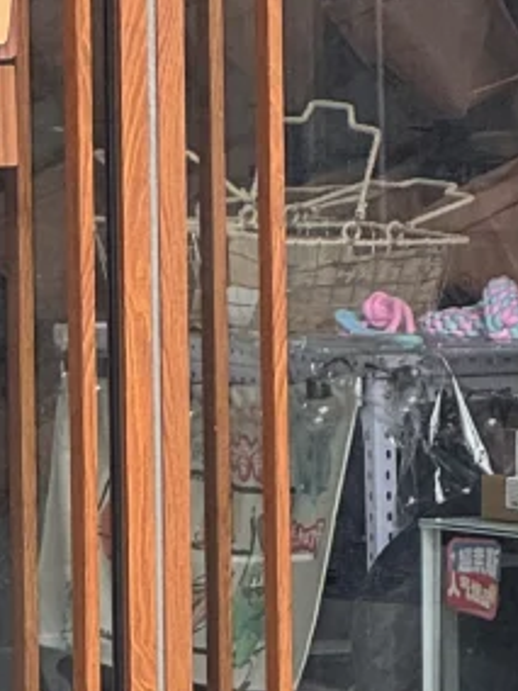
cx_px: -258
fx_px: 7781
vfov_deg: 5.1
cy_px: 747
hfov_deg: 3.8
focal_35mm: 390
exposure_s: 1/99
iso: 80
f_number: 2.8
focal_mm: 9
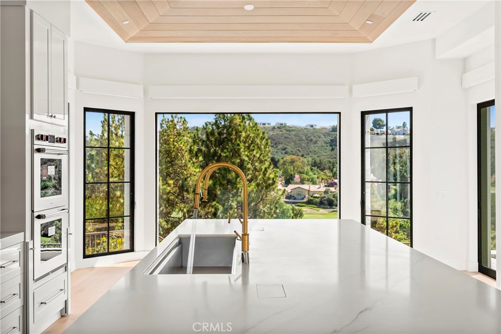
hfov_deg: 54.4
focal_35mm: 35
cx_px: 250
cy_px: 167
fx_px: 487
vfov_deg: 37.9
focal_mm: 35
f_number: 5
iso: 500
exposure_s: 1/60
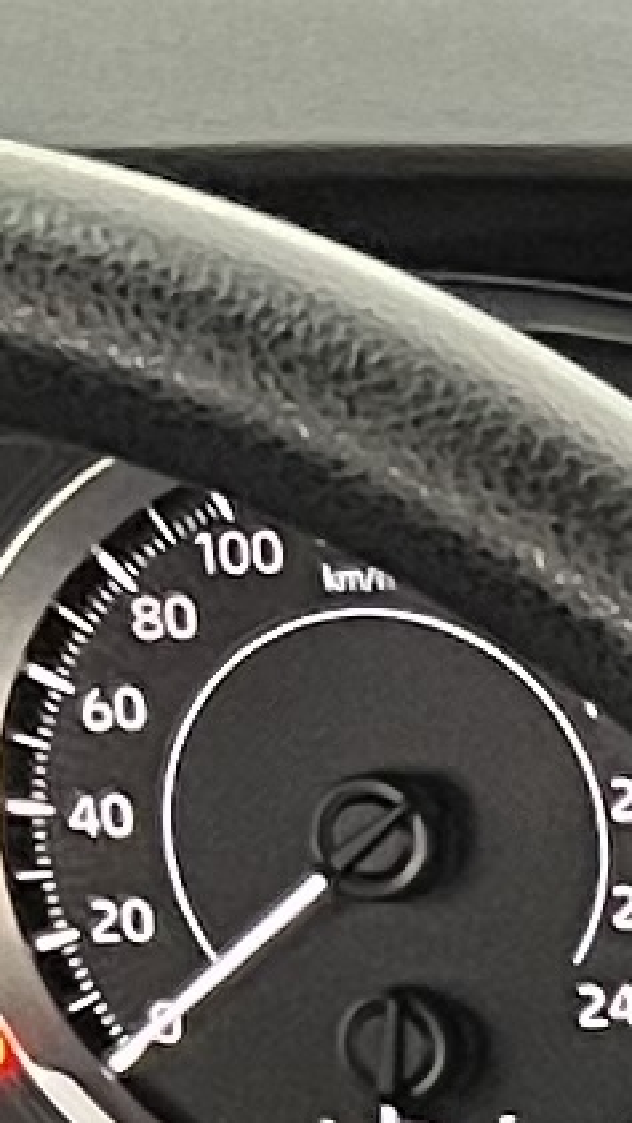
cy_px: 3049
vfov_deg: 7.3
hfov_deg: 4.0
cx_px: 3029
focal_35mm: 271
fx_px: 8069
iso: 500
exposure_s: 1/33
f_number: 1.5
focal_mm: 5.7
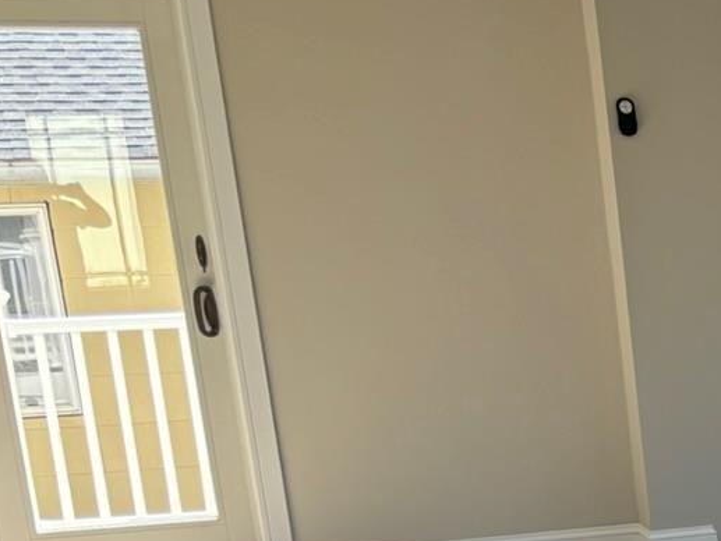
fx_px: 2146
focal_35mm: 103
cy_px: 761
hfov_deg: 15.8
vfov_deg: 13.7
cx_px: 1353
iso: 50
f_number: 1.6
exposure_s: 1/256
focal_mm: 5.96
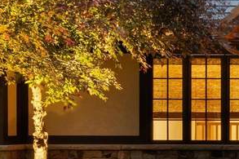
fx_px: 1015
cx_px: 498
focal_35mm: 153
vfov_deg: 8.9
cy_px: 31
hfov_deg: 11.8
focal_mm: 35
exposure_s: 2.5
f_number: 9
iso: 800
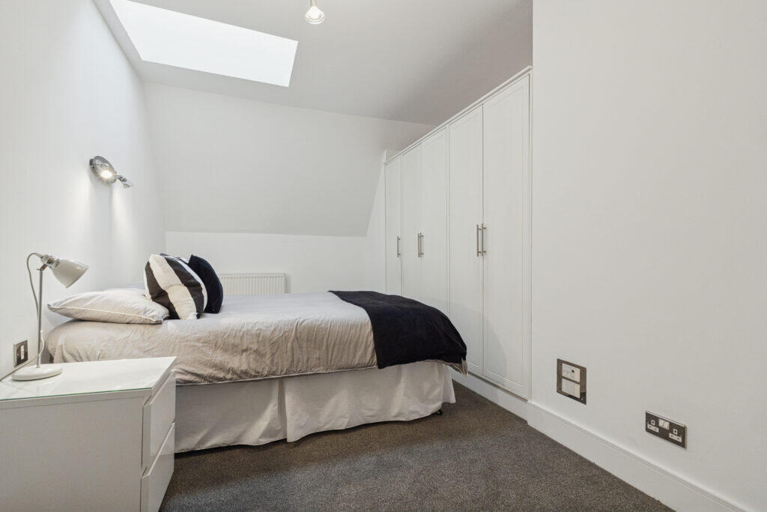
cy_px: 256
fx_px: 352
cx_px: 384
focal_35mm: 16
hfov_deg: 95.0
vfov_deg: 72.1
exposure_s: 1/50
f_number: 5.6
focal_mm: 11
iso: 800
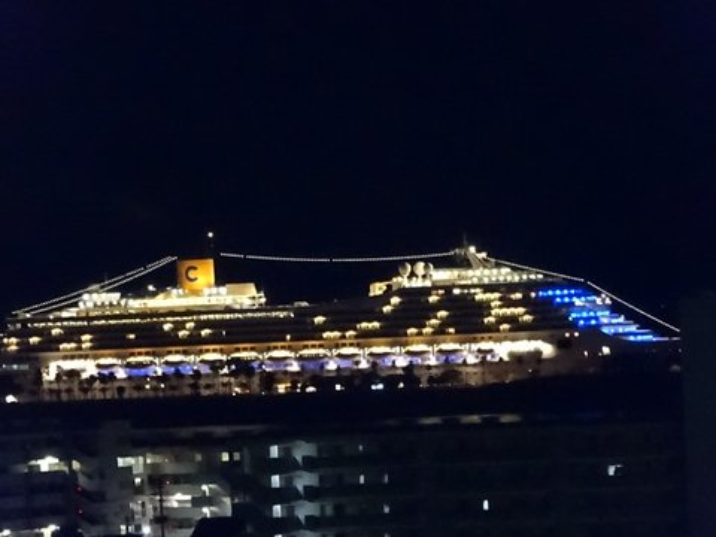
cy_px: 268
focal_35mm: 308
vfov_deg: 4.8
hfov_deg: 6.4
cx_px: 358
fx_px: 6371
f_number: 6.3
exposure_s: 1/20
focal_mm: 52.59
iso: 8000
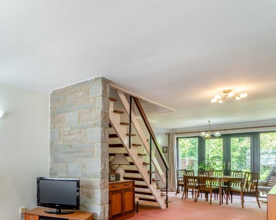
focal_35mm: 27
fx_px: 221
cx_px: 41
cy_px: 155
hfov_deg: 57.3
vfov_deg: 51.7
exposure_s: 1/100
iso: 400
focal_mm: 10
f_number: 8
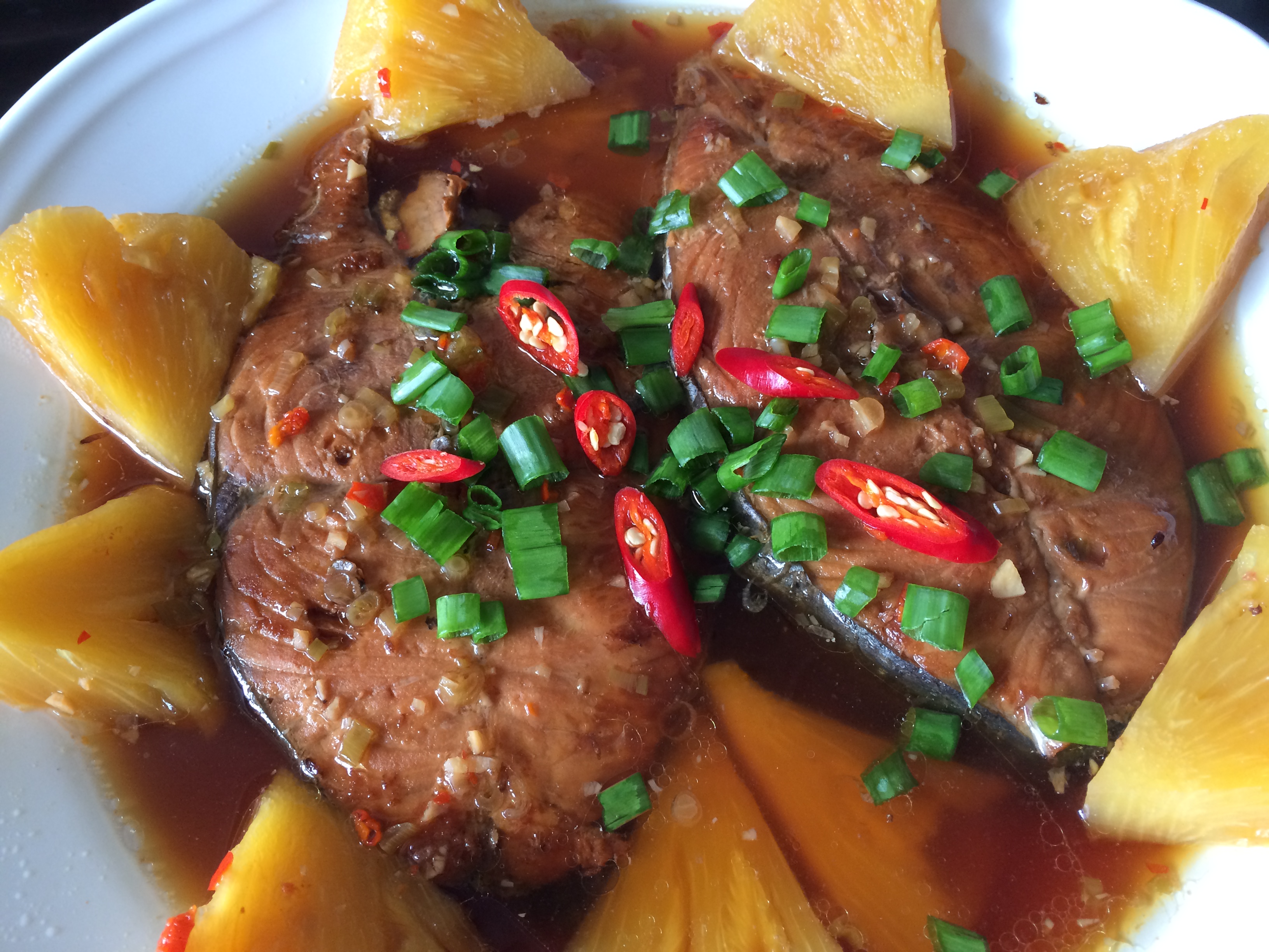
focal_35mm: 29
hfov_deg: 61.7
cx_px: 634
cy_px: 476
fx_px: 1063
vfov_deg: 48.2
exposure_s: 1/33
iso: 80
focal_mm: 4.15
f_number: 2.2
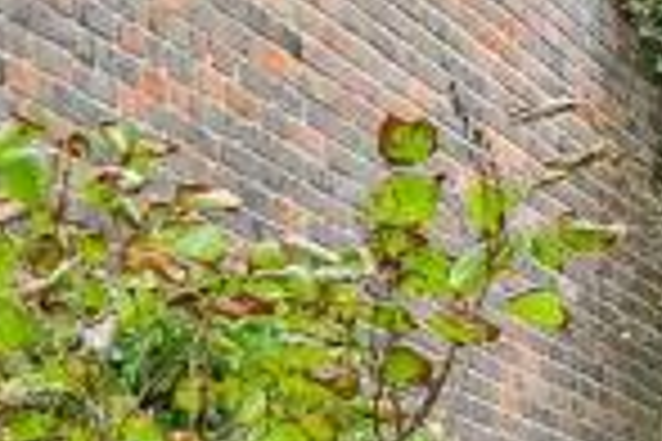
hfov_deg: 11.5
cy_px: 1159
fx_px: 3199
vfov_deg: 7.3
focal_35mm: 174
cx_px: 860
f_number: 8
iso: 200
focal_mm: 17
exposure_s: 1/30
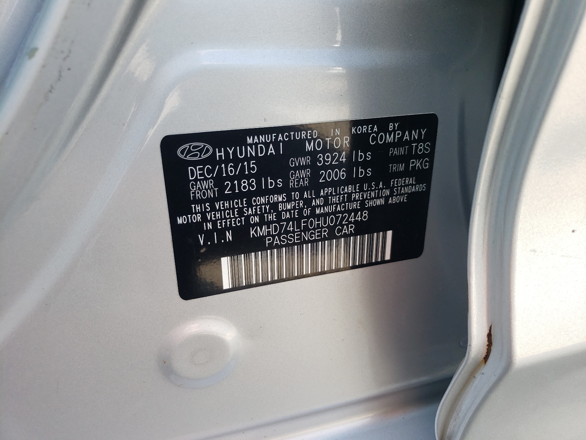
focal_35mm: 26
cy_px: 220
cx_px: 293
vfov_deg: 53.1
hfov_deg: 67.3
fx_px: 440
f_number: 1.5
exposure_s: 1/357
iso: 50
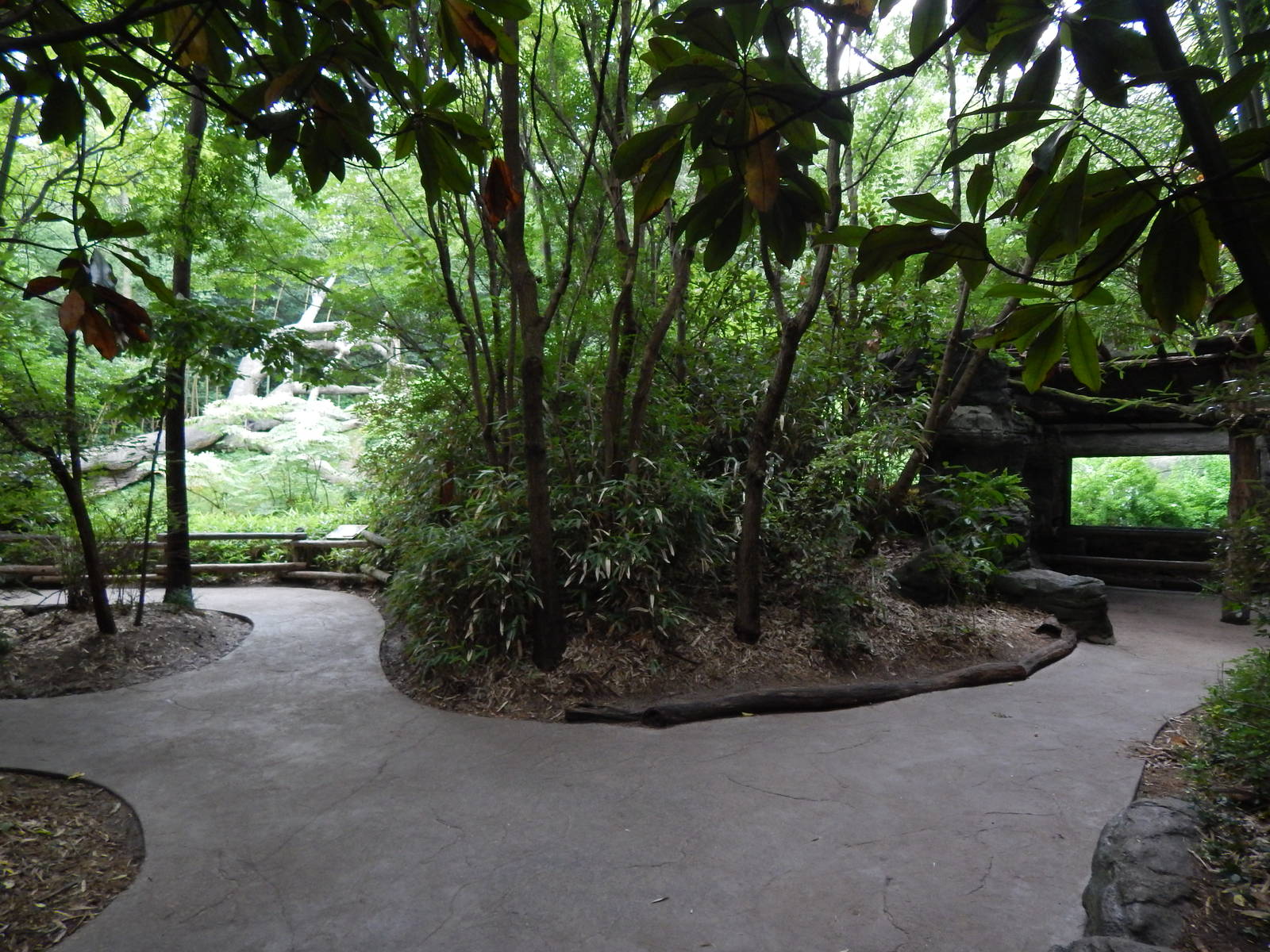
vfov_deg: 58.9
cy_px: 476
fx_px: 844
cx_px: 635
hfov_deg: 73.9
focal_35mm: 23
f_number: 3
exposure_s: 1/125
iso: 400
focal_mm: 4
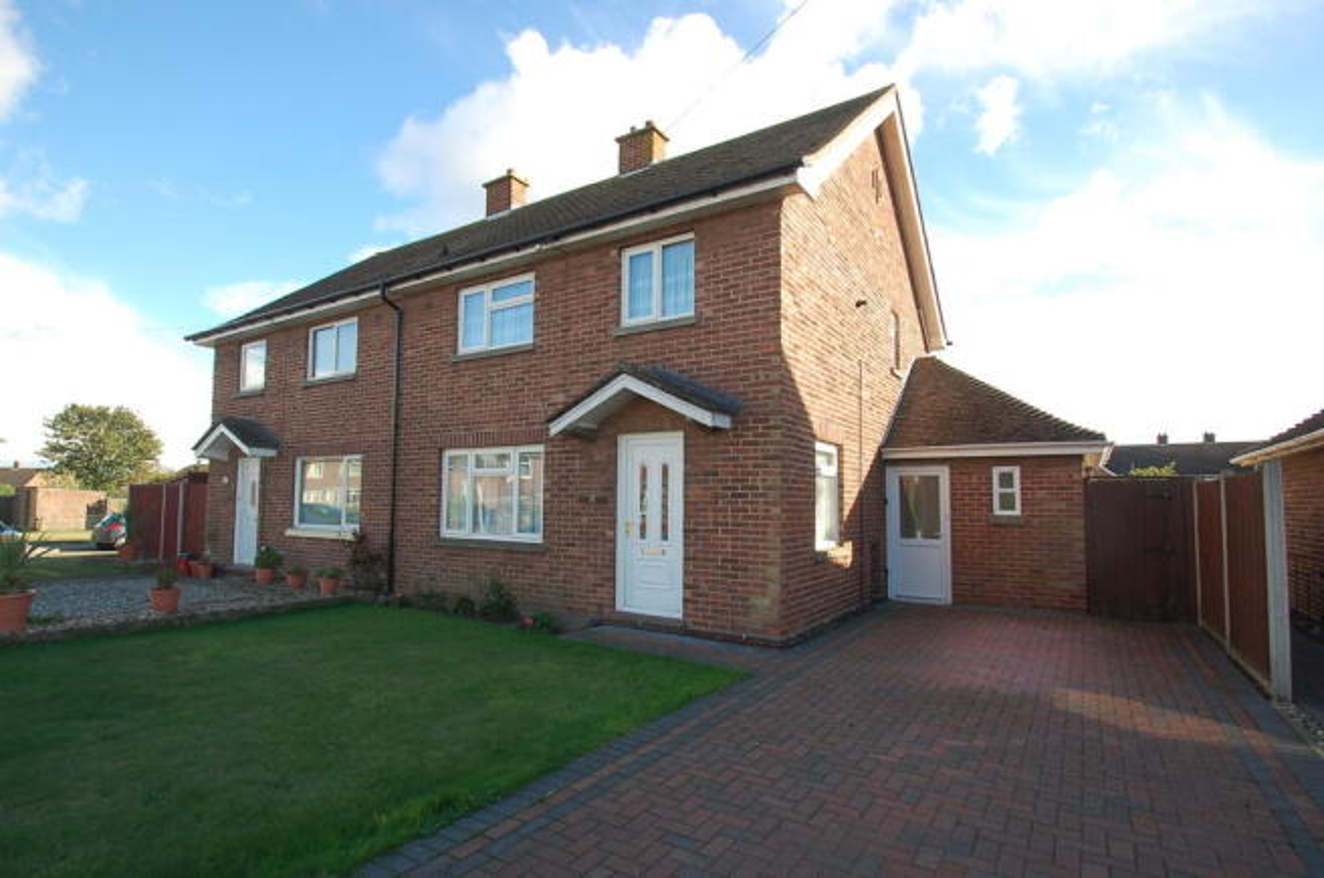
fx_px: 633
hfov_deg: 92.5
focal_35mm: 17
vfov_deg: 69.5
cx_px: 662
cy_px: 439
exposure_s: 1/160
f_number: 6.3
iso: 200
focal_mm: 11.5
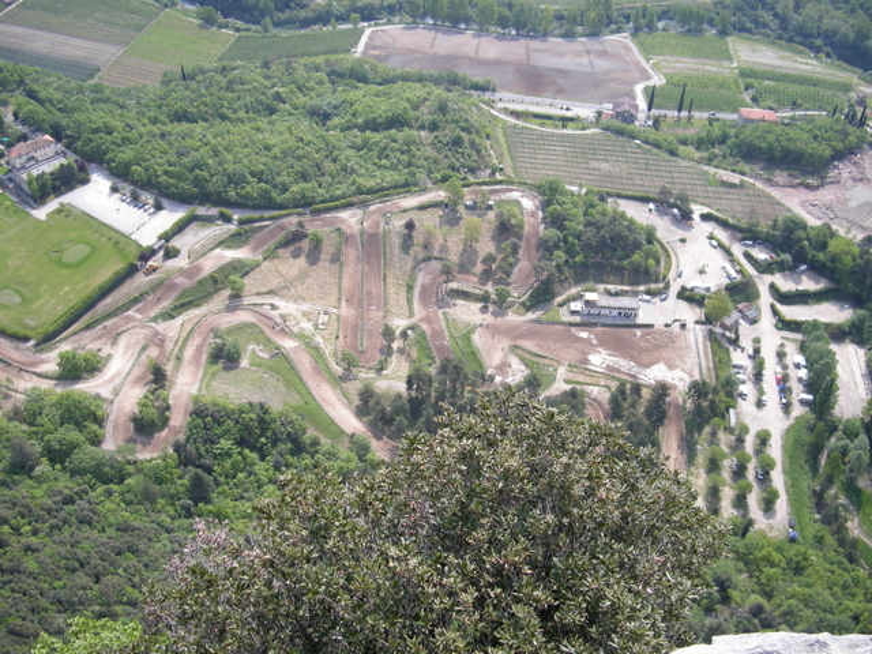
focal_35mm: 37
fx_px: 932
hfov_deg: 50.1
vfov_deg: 38.7
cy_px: 327
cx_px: 436
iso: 64
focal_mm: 7.9
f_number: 2.8
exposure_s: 1/454
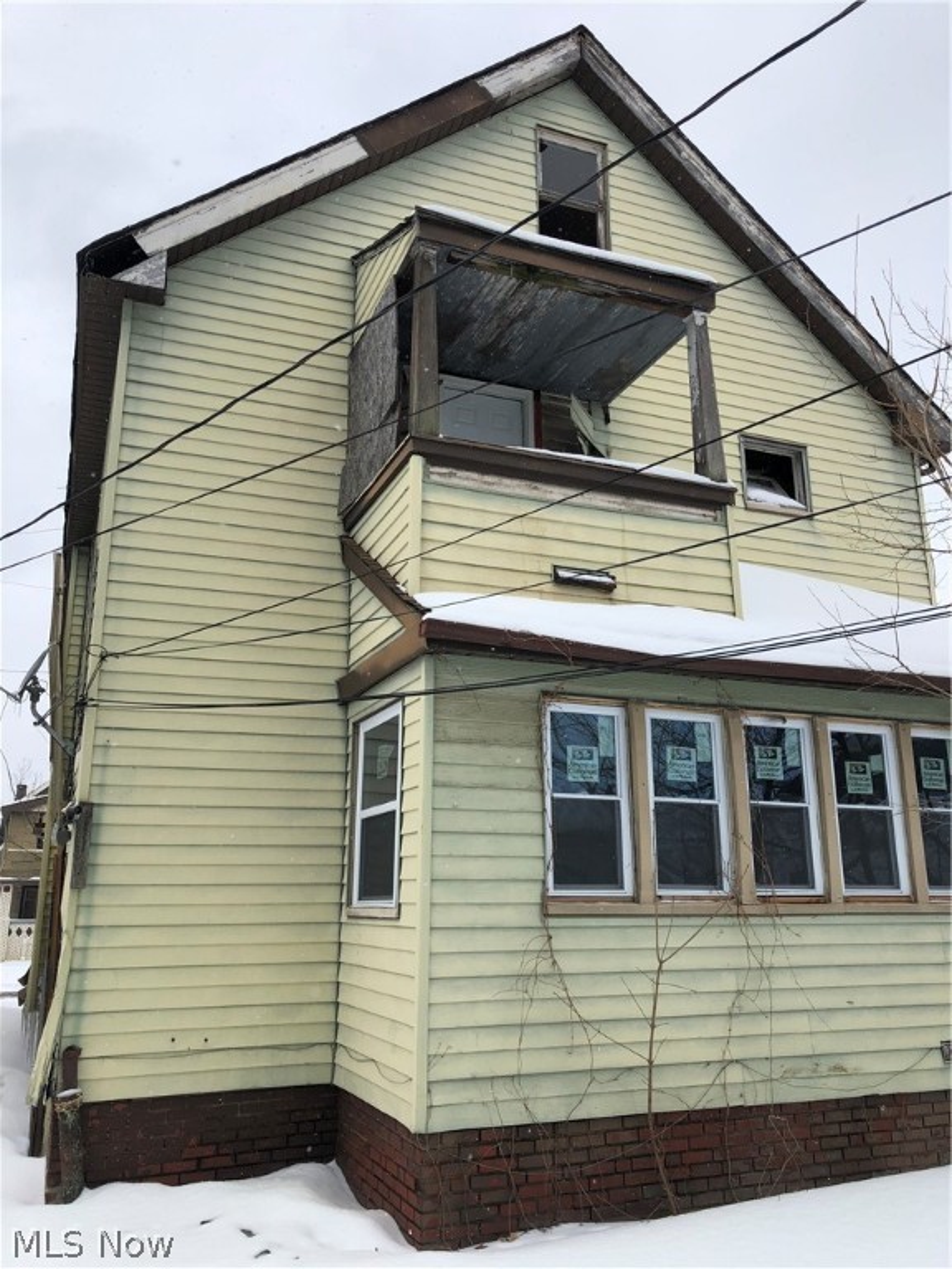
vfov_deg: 63.4
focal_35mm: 28
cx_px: 476
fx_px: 1027
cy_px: 634
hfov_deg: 49.7
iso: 20
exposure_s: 1/1946
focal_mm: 4
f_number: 1.8
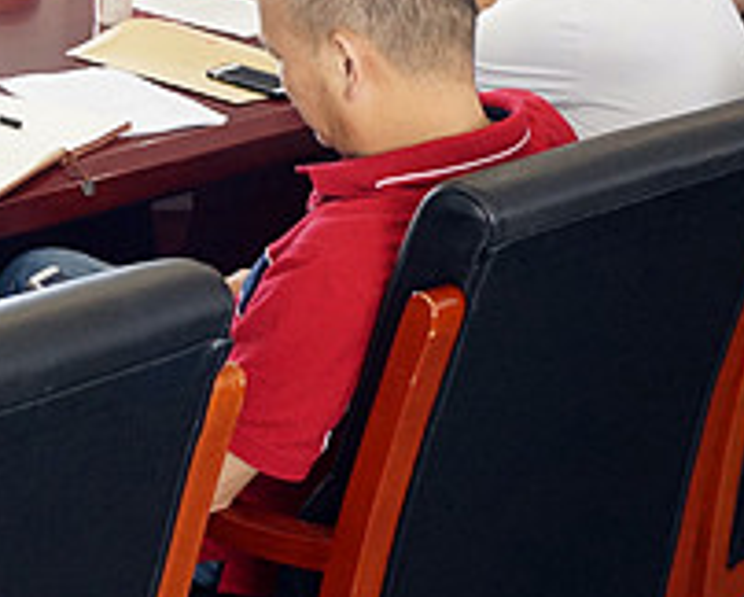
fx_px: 1962
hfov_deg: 20.8
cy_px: -50
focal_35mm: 89
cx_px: 0
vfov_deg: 16.8
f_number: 4
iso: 640
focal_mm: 16
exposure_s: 1/60
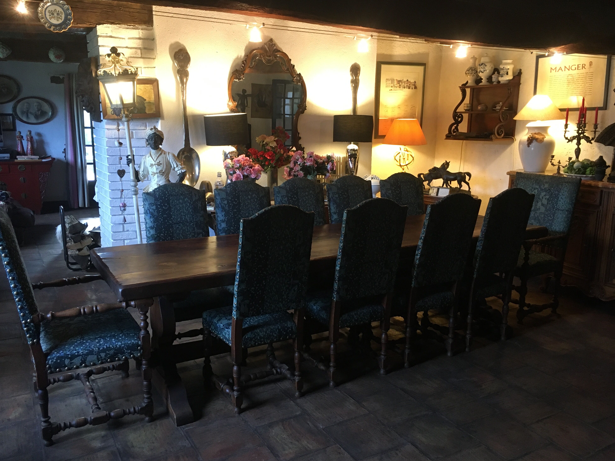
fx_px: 533
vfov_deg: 46.8
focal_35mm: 30
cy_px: 228
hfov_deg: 60.0
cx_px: 297
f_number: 2.2
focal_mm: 4.15
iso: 200
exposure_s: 1/33
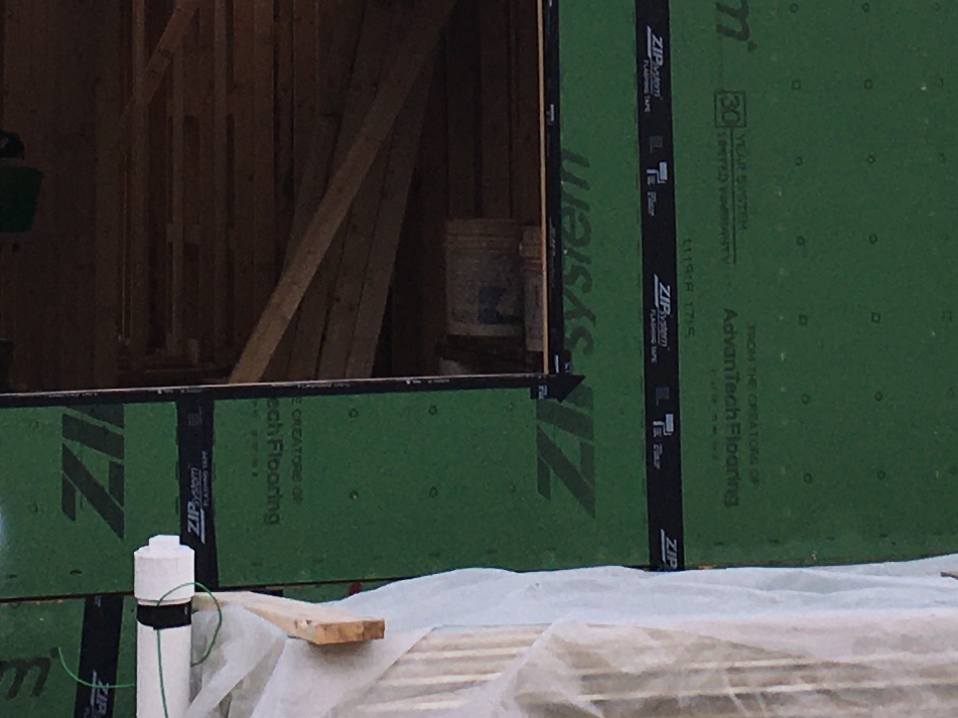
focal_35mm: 123
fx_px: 3404
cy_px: -341
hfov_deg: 16.0
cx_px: 463
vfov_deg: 11.6
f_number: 2.2
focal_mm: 4.15
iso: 25
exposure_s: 1/503
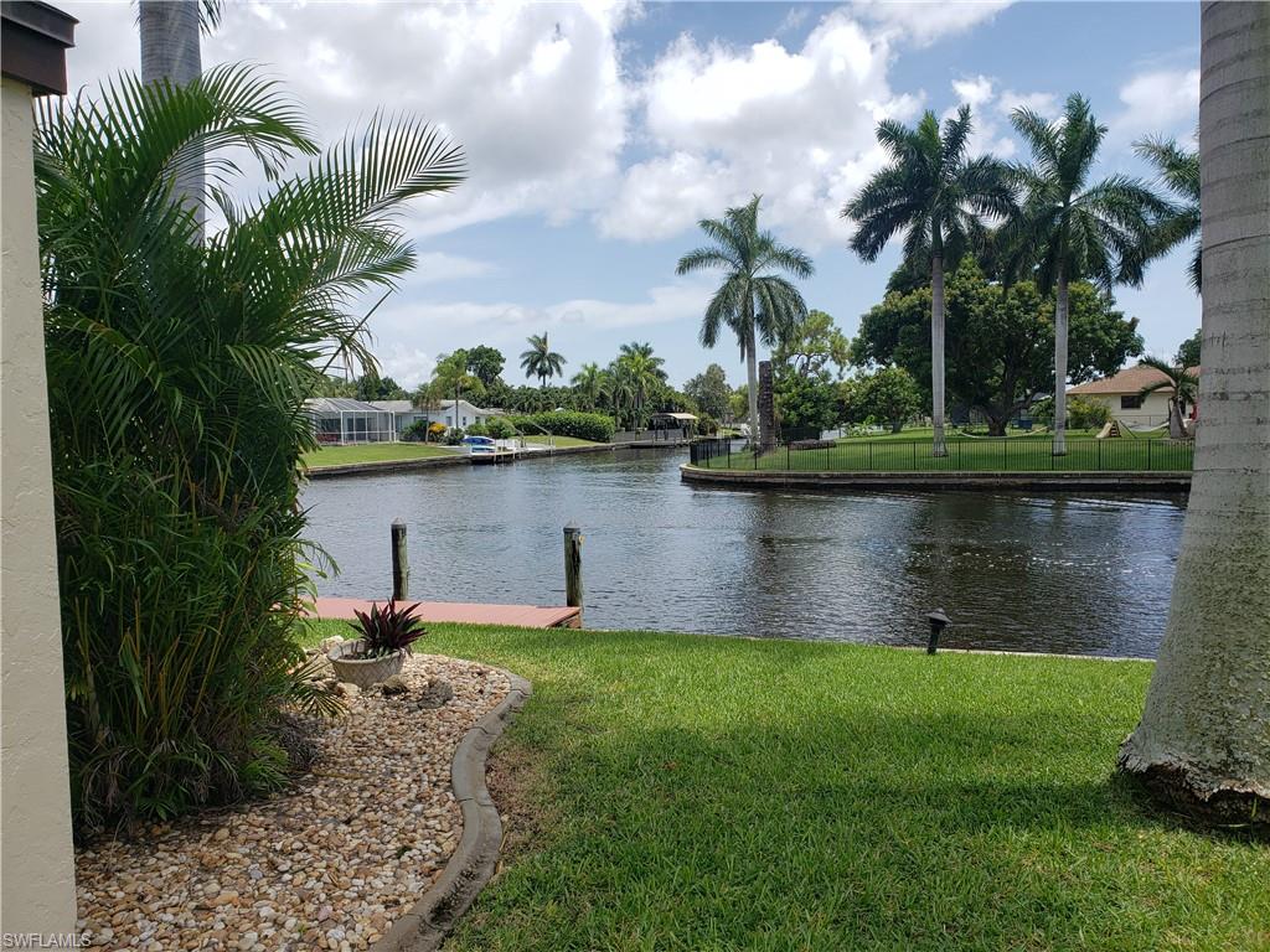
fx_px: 954
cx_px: 635
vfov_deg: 53.1
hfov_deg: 67.3
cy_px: 476
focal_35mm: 26
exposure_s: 1/1532
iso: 50
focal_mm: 4.3
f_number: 2.4
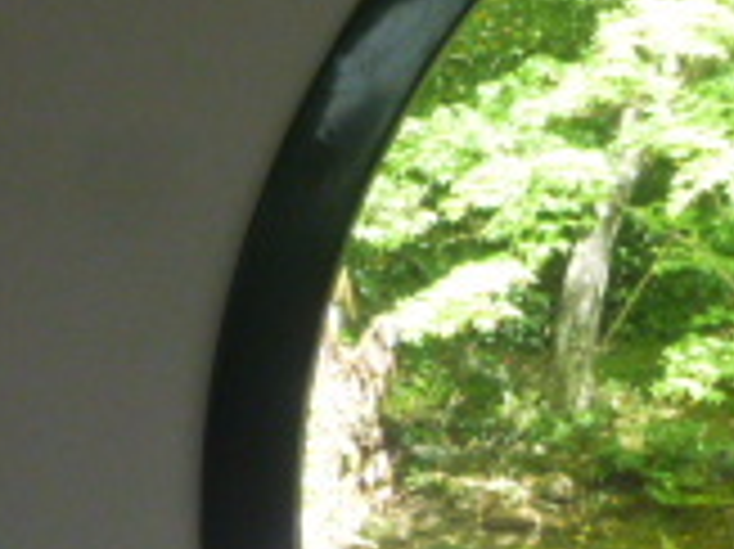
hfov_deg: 9.5
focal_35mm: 204
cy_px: 400
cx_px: 1036
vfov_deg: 7.3
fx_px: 4322
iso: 400
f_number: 4.1
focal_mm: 9.2
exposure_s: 1/60
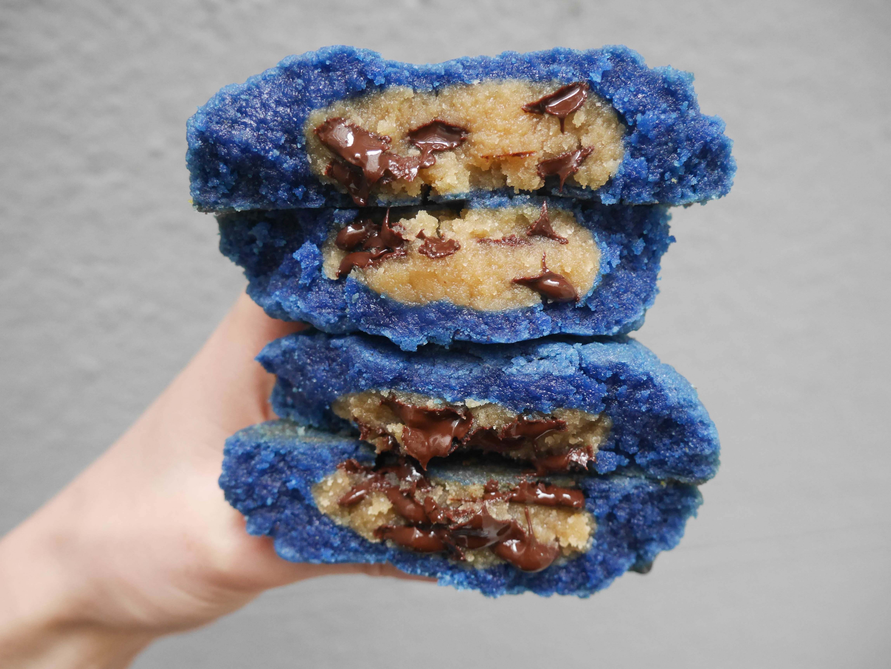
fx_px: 824
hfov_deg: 56.8
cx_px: 446
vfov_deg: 44.2
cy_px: 334
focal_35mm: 32
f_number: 3.6
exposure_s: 1/60
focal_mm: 16
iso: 1250
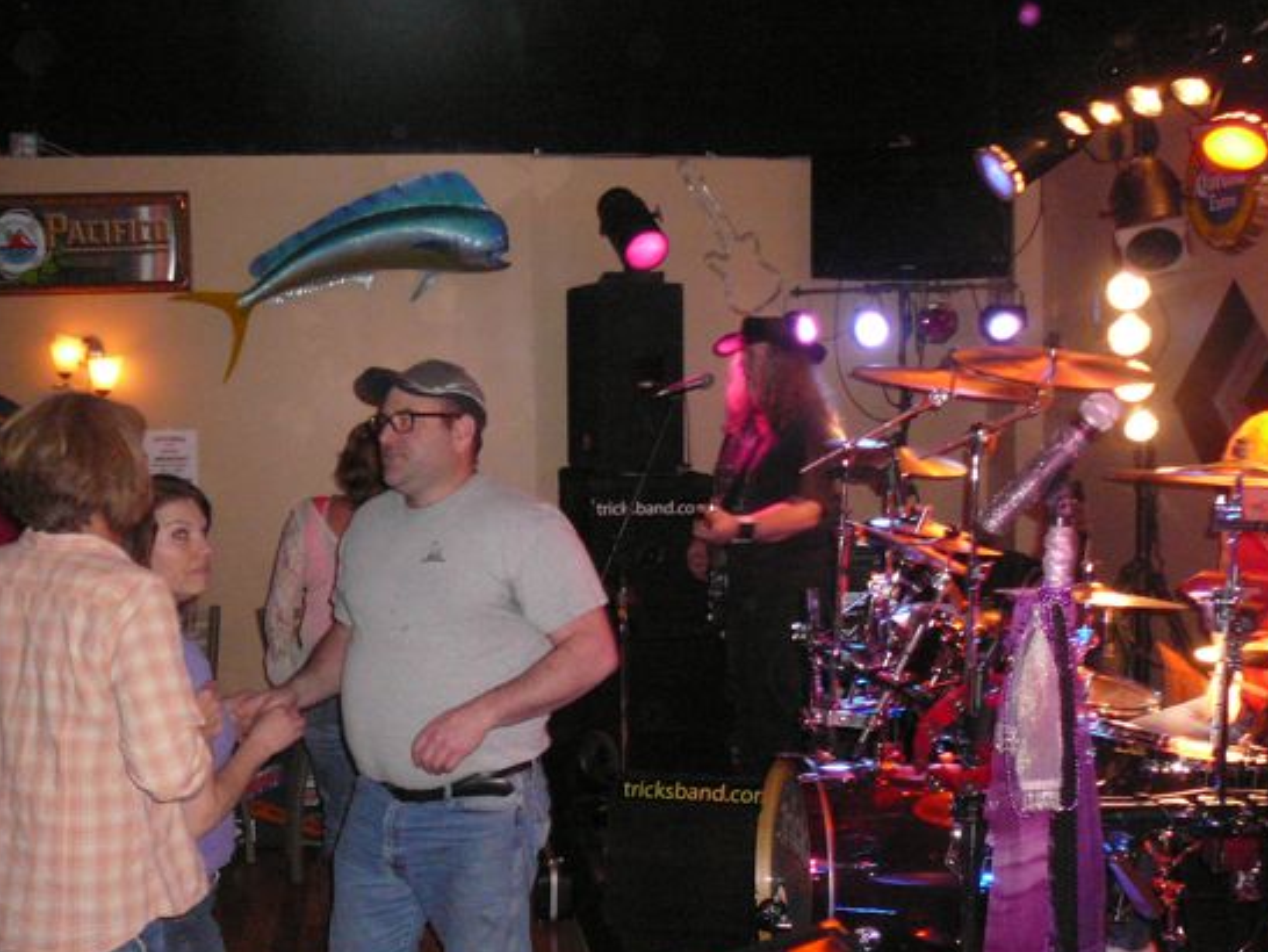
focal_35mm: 41
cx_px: 595
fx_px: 1503
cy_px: 532
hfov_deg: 45.7
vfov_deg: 35.1
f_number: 2.8
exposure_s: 1/30
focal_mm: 5.2
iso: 400
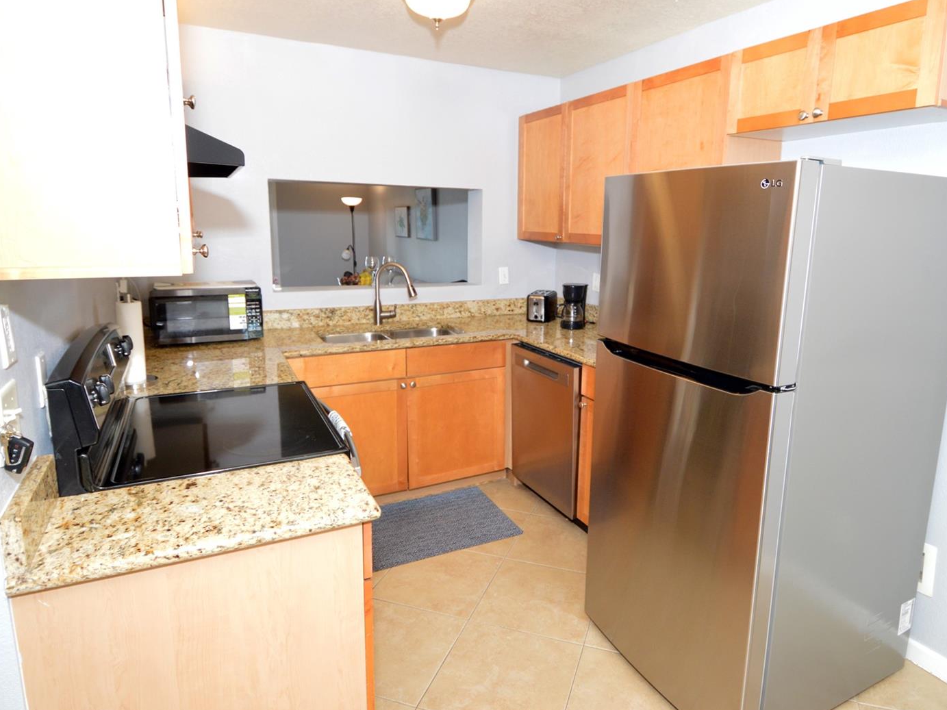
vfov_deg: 66.0
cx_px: 508
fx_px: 547
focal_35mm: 20
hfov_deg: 81.6
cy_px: 350
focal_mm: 12
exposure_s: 1/60
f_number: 4
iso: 900
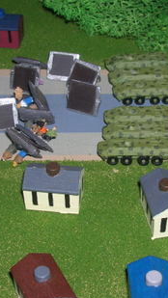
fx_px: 641
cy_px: 158
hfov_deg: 14.9
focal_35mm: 81
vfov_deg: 26.2
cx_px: 110
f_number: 5.4
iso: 50
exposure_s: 1/60.1
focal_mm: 7.7
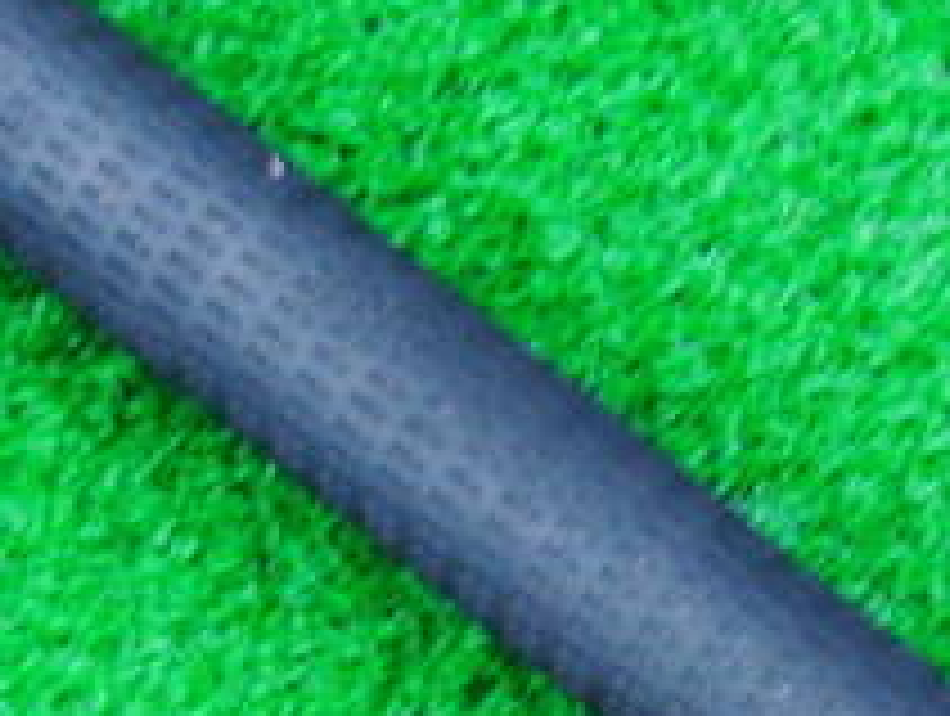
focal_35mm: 112
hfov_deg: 17.5
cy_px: 594
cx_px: 531
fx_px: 3079
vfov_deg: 13.2
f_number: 3.6
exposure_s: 1/15
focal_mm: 6.42
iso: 400
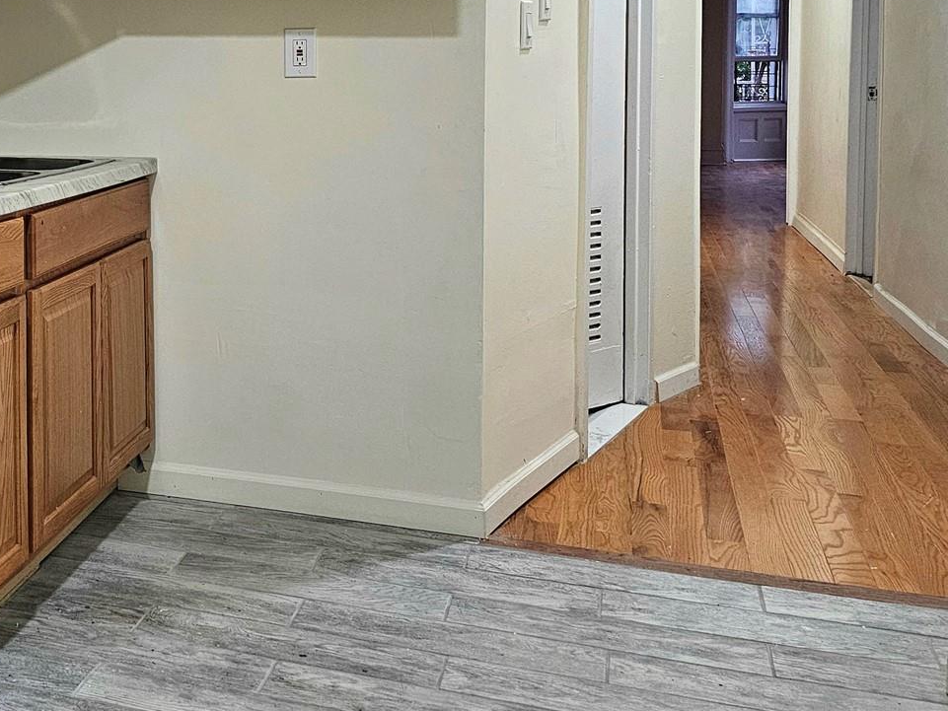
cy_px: 127
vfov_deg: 28.9
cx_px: 33
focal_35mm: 49
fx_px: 1342
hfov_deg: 35.7
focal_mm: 6.3
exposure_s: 1/120
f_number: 1.7
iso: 500
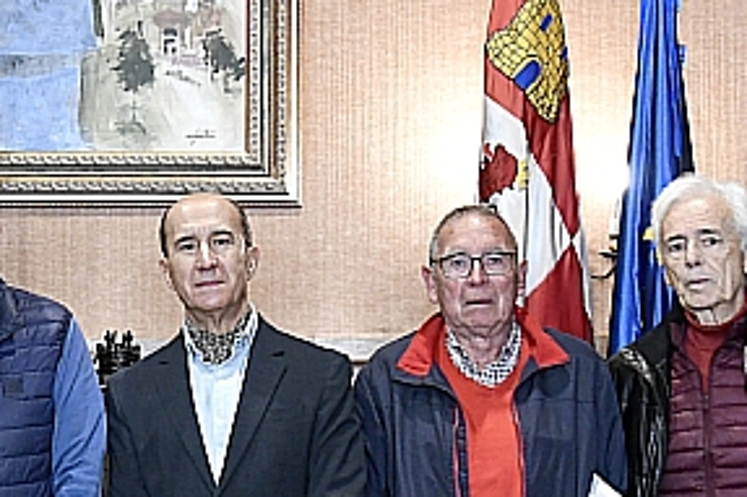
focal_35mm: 134
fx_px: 2779
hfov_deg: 14.8
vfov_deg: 10.2
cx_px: -125
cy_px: 416
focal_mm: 32
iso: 1600
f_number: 5.6
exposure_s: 1/60
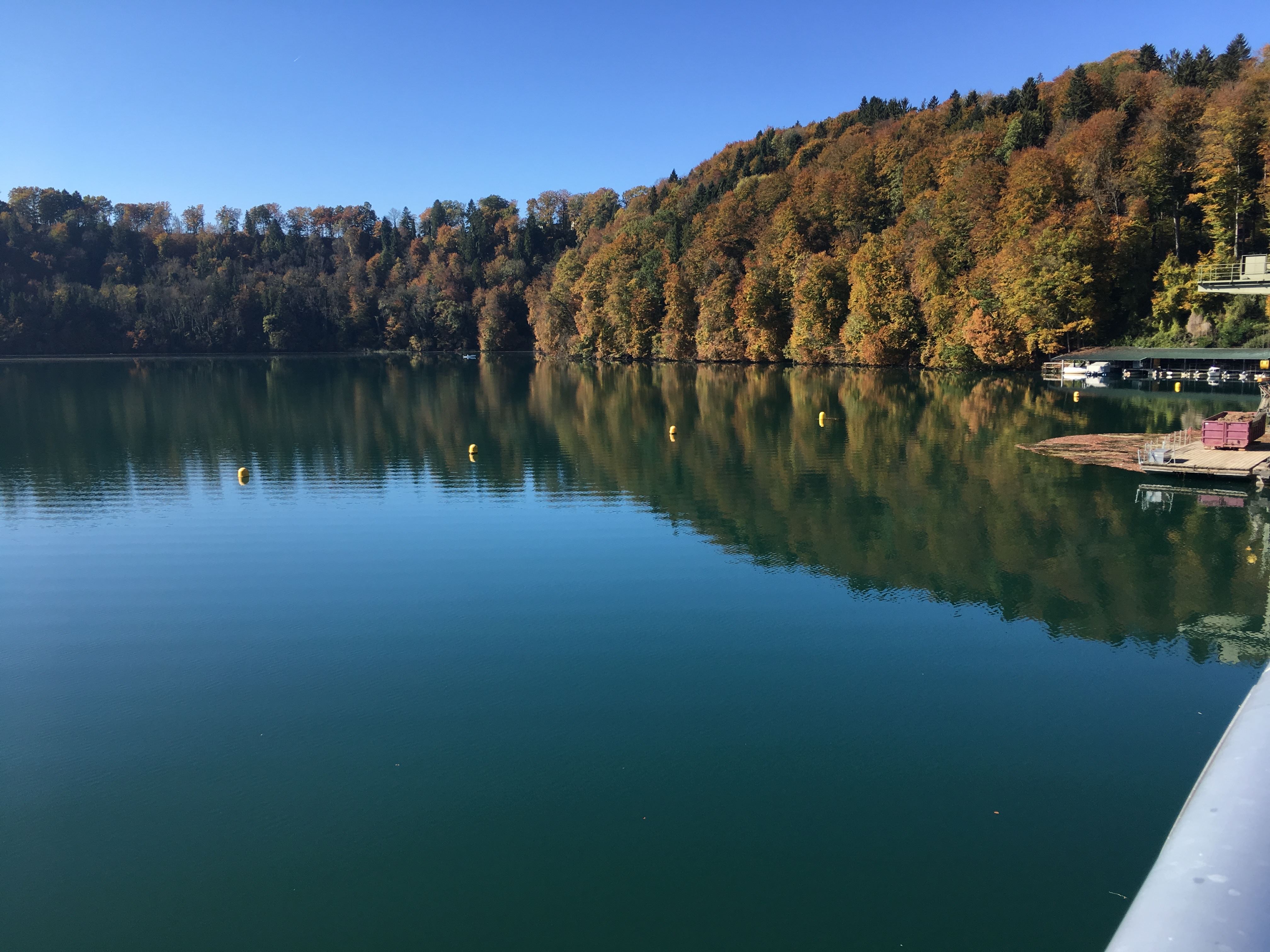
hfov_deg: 61.7
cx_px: 635
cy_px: 476
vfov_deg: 48.2
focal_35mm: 29
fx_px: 1064
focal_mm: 4.15
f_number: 2.2
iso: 25
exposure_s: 1/793
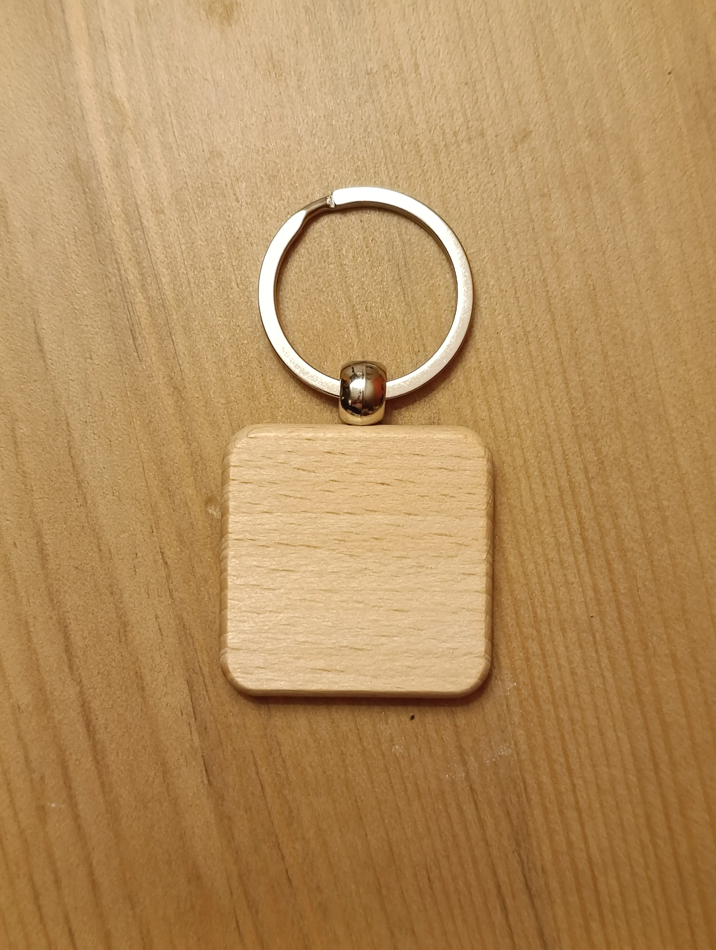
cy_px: 475
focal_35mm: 46
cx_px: 358
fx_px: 1265
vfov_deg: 41.2
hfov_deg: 31.6
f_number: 1.65
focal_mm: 6.11
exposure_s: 1/100
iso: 953
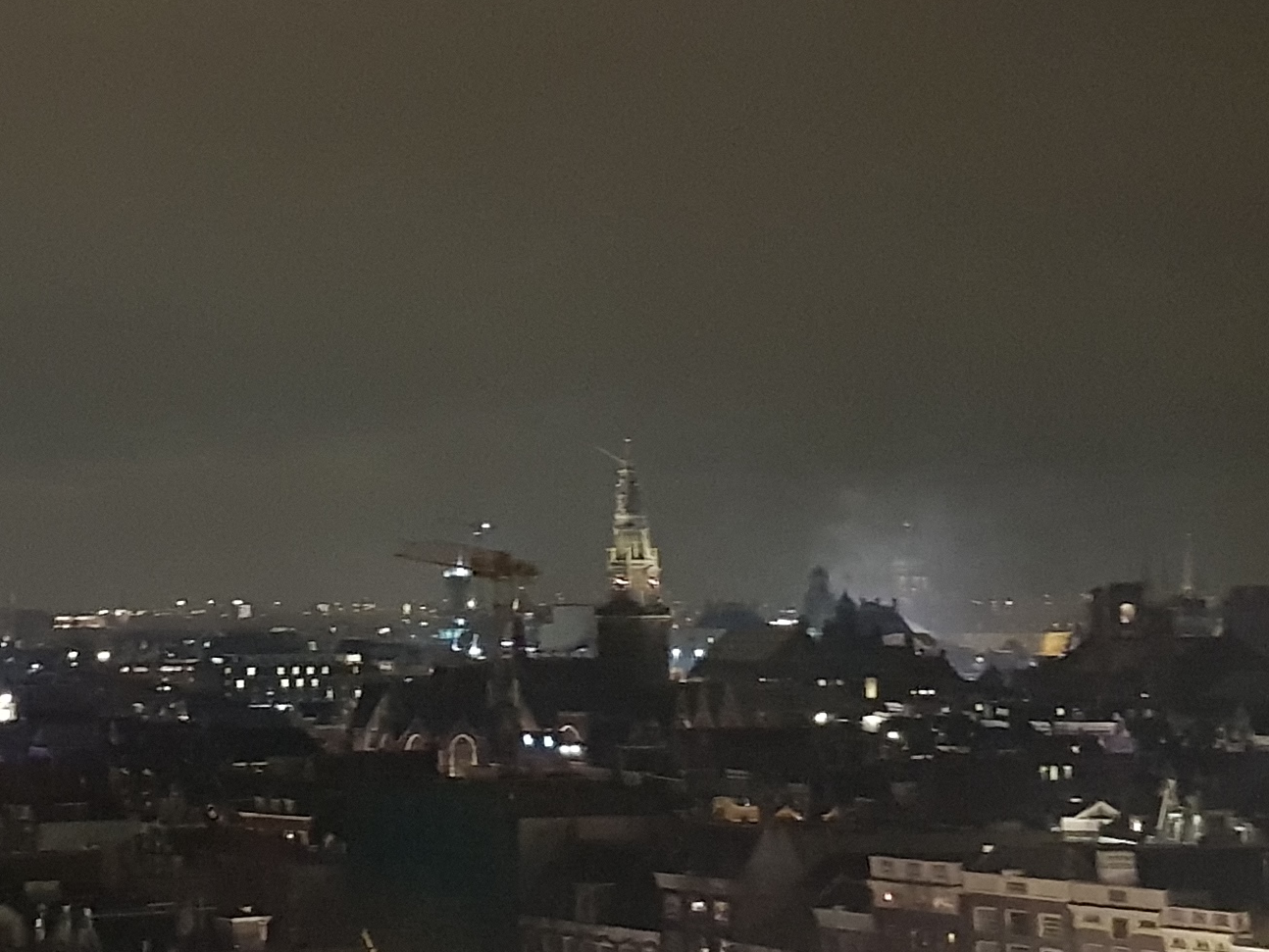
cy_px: 387
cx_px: 61
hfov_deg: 23.3
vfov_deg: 18.2
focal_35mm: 81
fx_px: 2970
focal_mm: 4.2
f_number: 1.7
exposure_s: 1/10
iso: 800
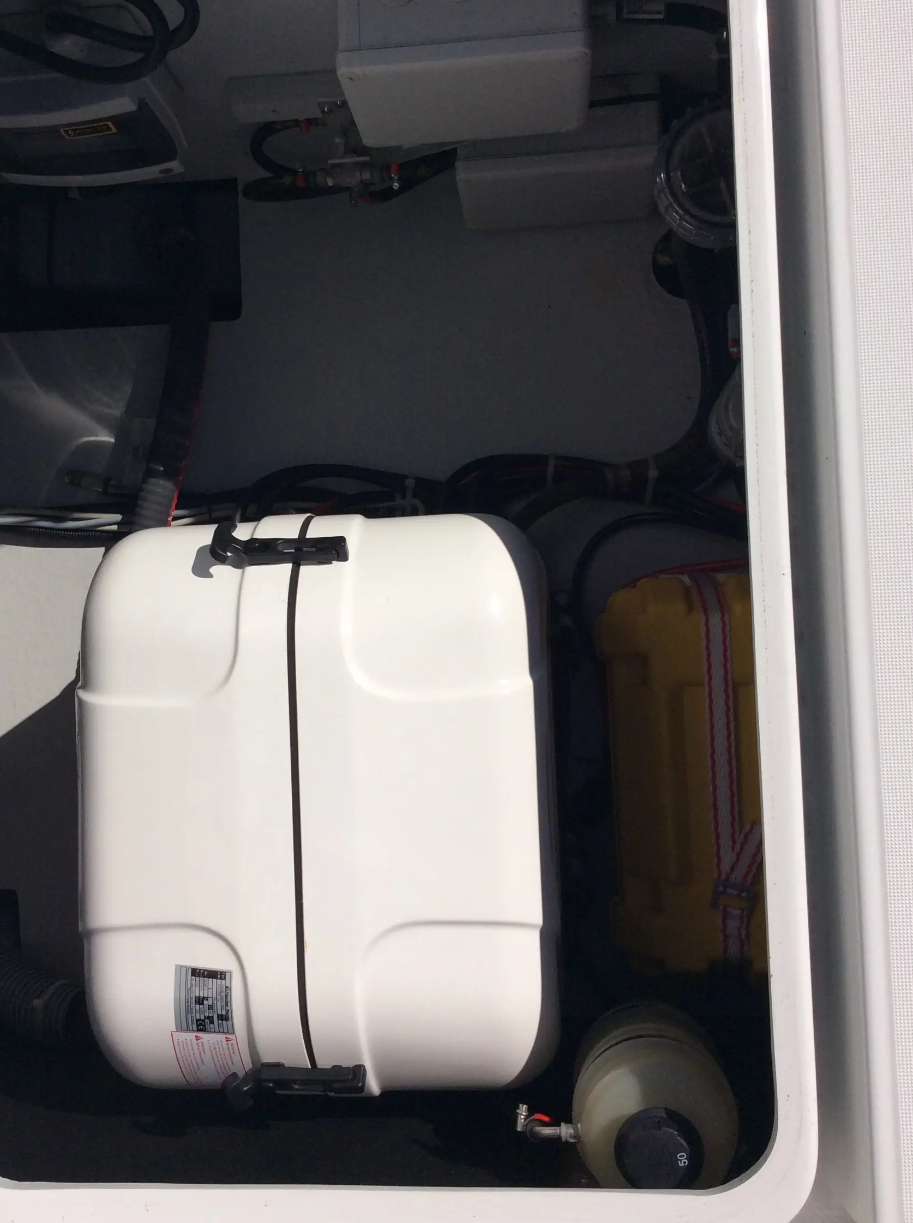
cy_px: 570
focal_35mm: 37
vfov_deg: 50.2
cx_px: 401
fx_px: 1305
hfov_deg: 38.5
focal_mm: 3.3
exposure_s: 1/5747
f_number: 2.4
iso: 32
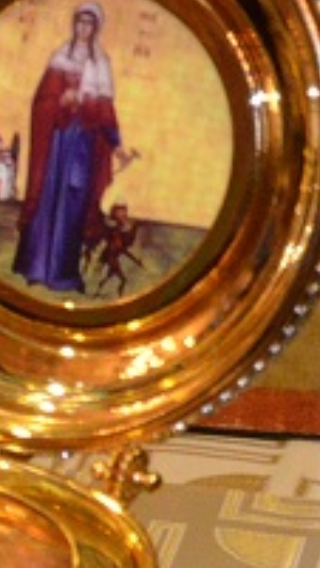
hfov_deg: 4.3
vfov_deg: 8.2
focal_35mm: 262
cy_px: 446
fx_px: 3954
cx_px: -932
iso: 3200
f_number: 4
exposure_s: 1/60
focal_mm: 28
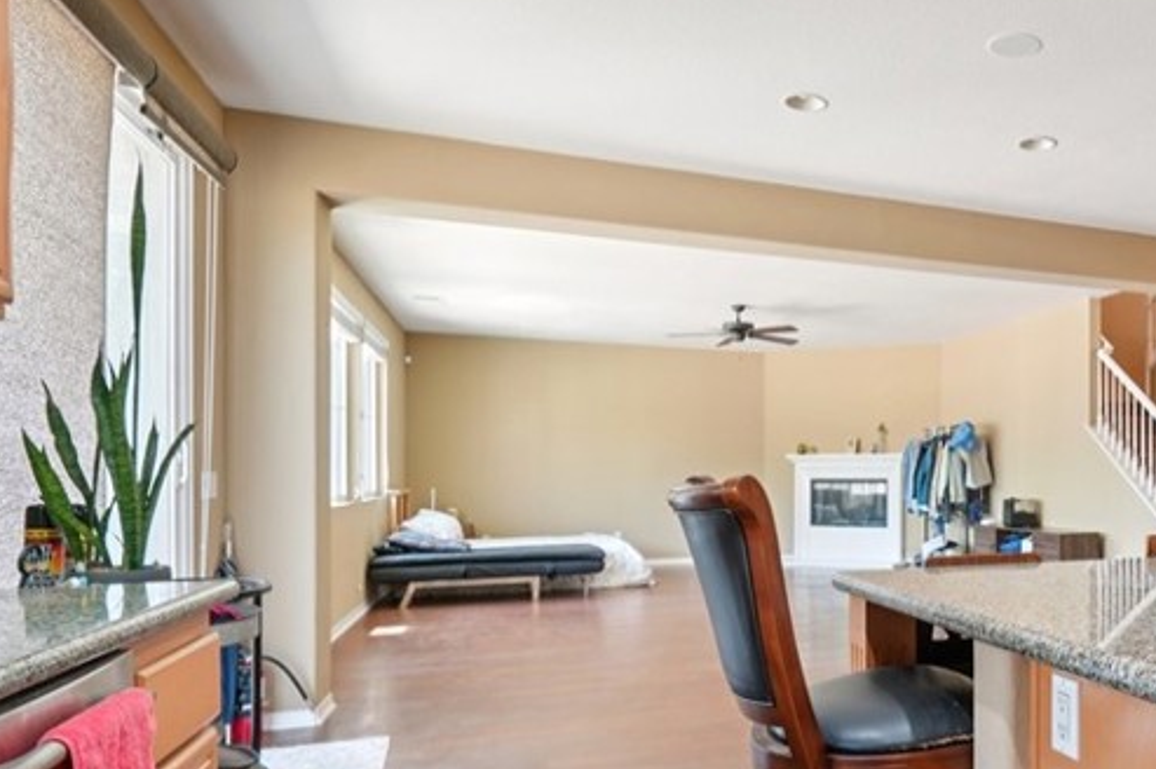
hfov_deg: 59.3
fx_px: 866
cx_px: 1001
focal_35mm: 27
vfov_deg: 47.7
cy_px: 445
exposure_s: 1/8
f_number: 8
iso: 400
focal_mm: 13
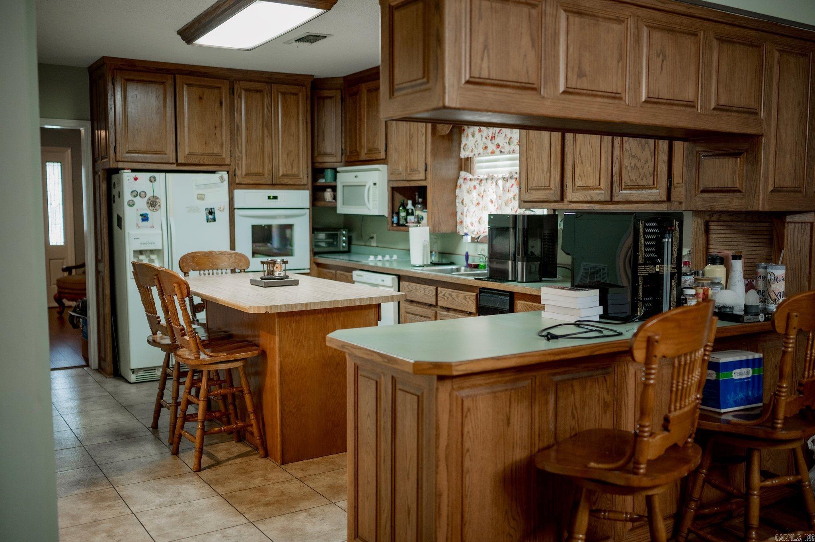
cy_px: 271
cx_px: 408
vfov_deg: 37.8
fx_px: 792
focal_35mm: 35
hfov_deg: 54.5
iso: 1000
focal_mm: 35
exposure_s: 1/125
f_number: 1.8
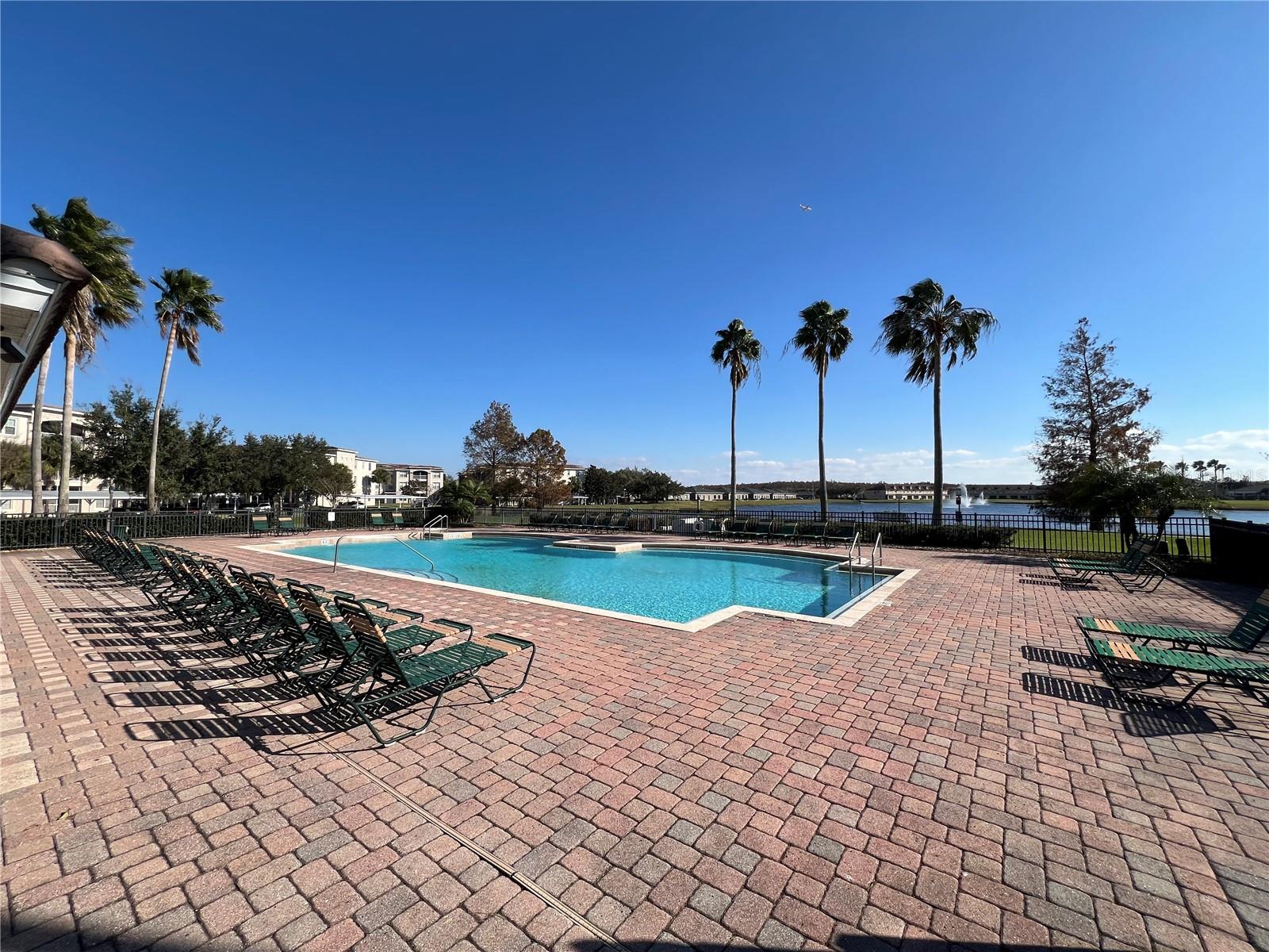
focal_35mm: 13
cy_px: 476
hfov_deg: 106.2
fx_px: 477
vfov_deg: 89.9
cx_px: 634
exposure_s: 1/2016
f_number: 1.8
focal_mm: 1.57
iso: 32
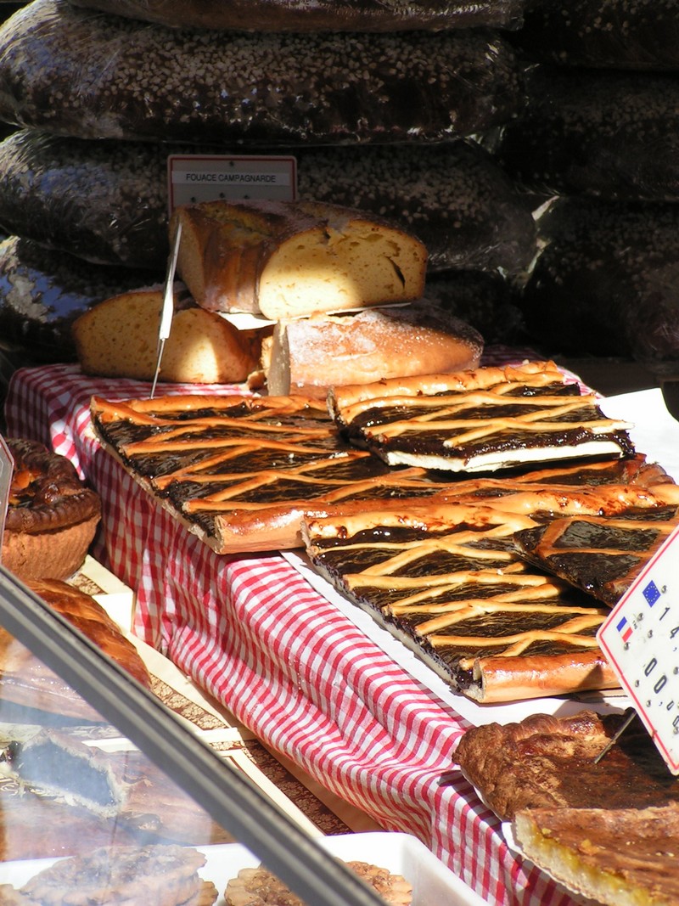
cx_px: 340
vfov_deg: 10.0
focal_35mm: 197
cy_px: 453
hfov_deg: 7.5
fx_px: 5153
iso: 50
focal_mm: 30.1
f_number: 5
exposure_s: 1/400
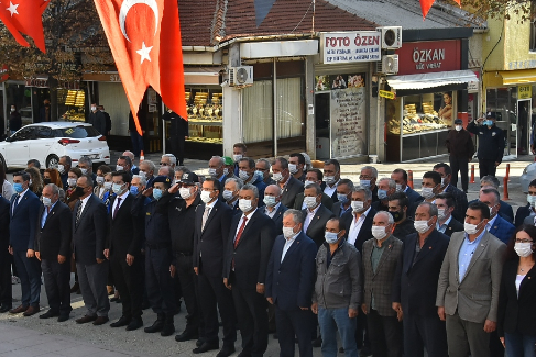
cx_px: 199
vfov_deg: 19.7
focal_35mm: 69
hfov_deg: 29.1
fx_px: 1028
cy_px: 209
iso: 500
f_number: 7.1
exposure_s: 1/800
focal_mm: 28
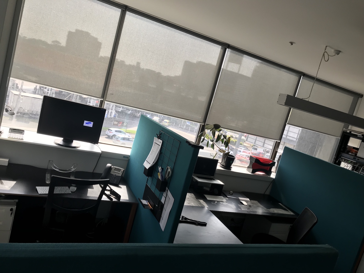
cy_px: 136
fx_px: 294
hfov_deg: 63.4
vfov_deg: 49.7
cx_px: 182
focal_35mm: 28
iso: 20
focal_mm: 3.99
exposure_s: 1/100
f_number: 1.8
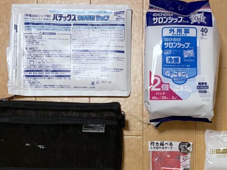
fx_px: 348
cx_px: 174
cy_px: 145
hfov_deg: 35.2
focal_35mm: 53
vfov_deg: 26.8
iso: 250
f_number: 1.6
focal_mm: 4.2
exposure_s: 1/59
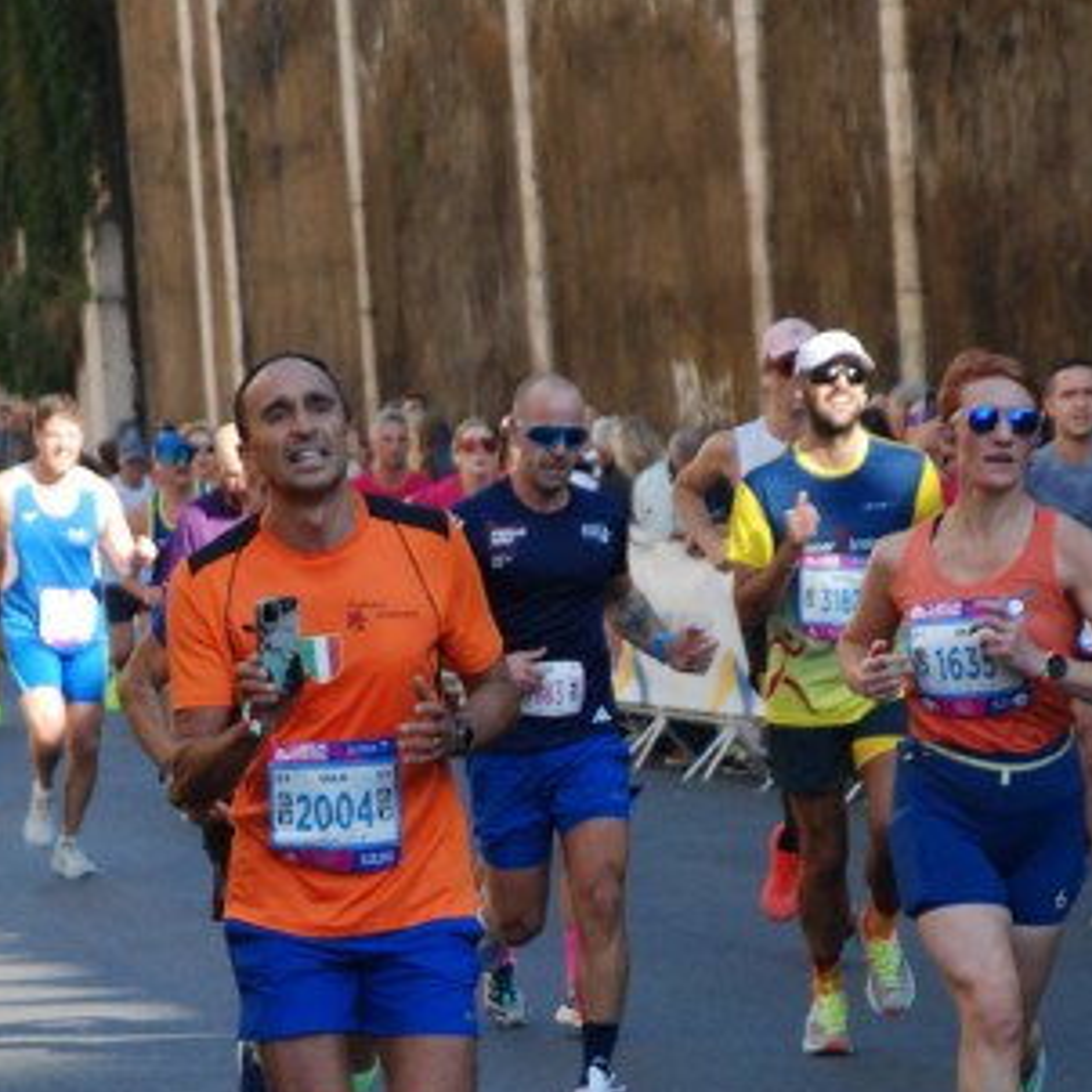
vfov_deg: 7.3
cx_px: 465
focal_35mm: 241
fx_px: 8596
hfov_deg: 7.3
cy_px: 980
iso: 1000
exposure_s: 1/800
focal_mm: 95
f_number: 5.6
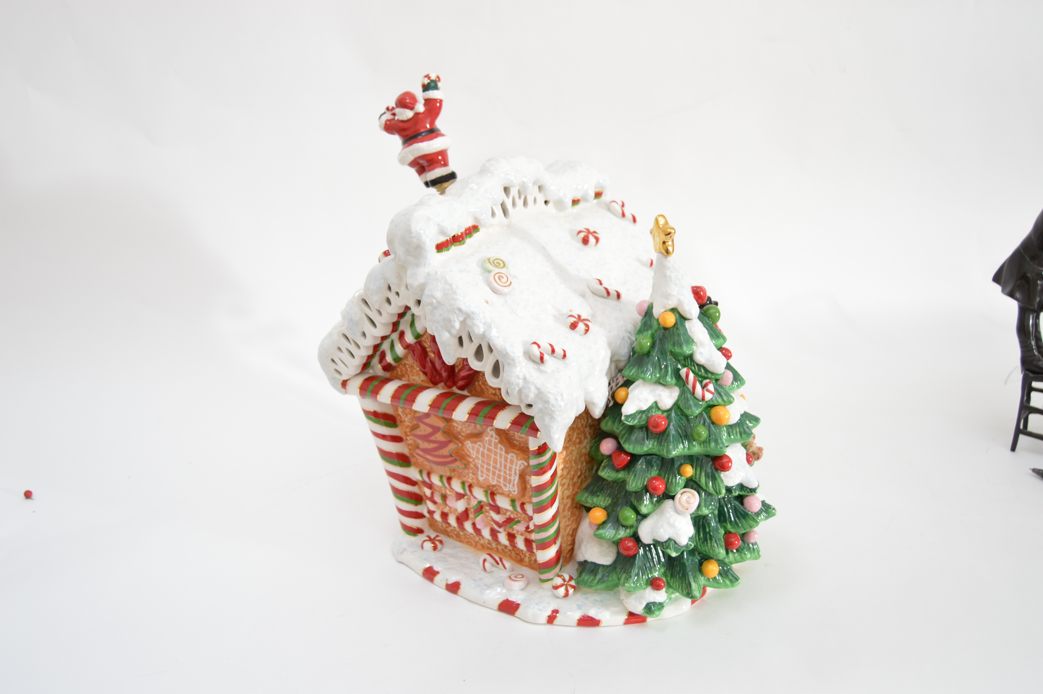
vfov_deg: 39.9
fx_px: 955
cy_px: 347
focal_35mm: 33
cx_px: 522
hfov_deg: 57.3
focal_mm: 22
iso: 450
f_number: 3.5
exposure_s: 1/60
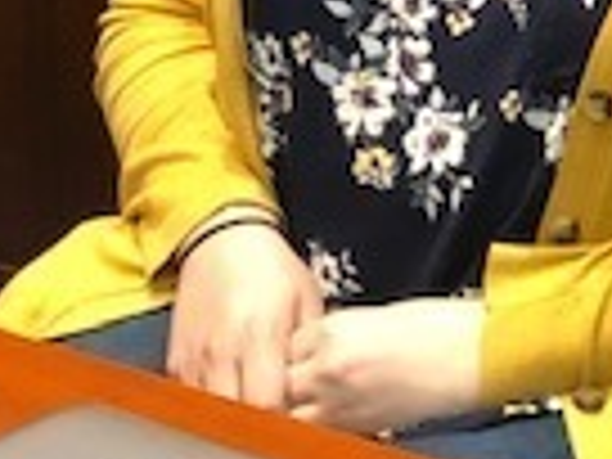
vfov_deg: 10.8
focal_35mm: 132
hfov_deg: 13.9
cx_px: 958
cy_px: -225
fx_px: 2334
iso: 100
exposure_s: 1/15
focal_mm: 4
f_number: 1.8
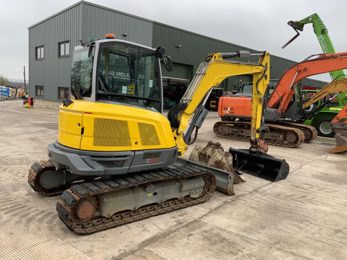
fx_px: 291
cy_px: 130
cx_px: 174
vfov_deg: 48.2
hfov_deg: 61.7
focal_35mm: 29
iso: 16
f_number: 1.8
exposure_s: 1/182
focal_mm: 3
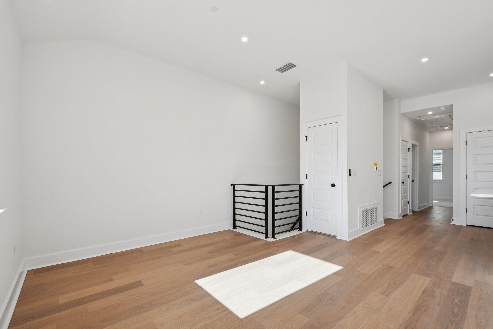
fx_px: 205
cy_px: 164
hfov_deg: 100.4
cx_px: 246
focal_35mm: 15
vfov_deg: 77.3
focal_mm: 10
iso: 400
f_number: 8
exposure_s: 1/400
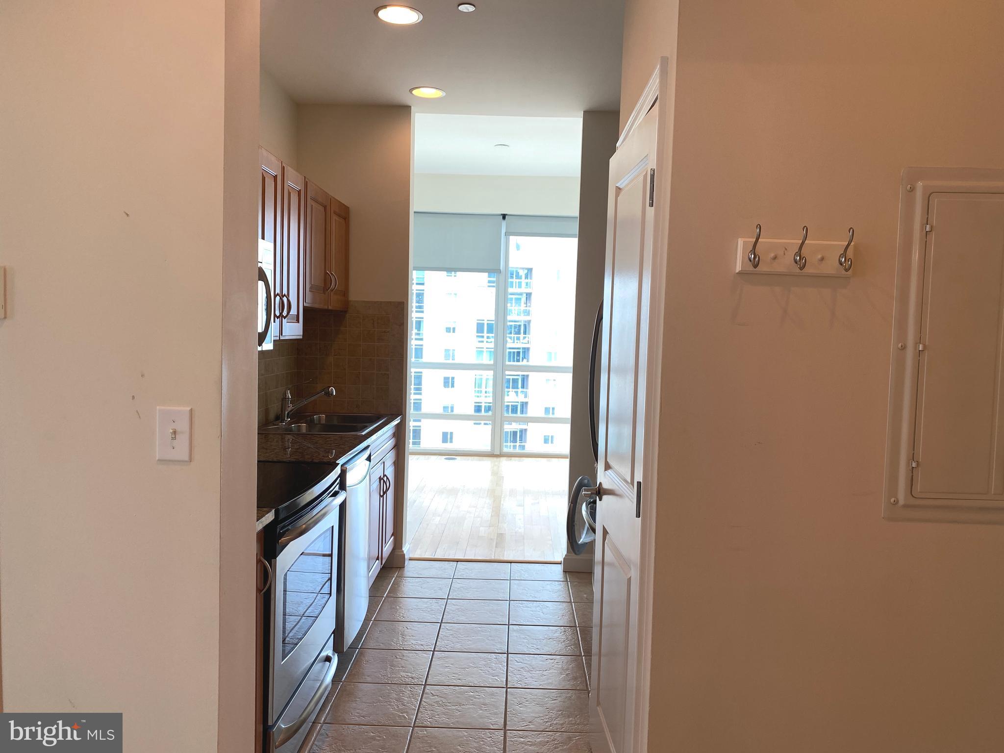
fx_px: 754
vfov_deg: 53.1
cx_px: 502
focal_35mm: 26
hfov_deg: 67.3
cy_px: 376
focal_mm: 4.25
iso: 32
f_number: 1.8
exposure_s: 1/124
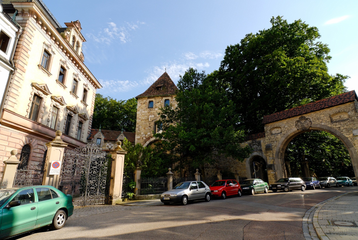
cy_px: 120
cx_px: 179
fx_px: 179
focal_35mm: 18
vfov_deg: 67.6
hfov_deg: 89.9
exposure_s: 1/100
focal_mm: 12
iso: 100
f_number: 8
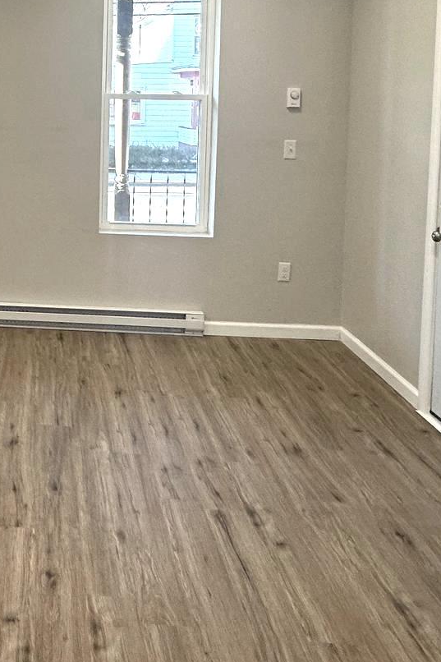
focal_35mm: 37
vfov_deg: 49.0
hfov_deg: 32.7
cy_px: 134
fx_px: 680
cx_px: -10
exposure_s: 1/120
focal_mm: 2.22
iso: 125
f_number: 2.2
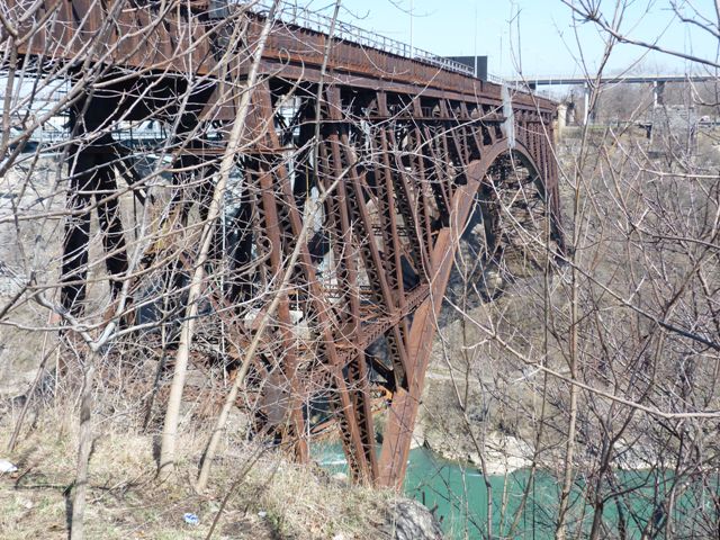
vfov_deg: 32.9
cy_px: 270
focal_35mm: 44
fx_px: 915
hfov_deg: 42.9
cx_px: 360
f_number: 4
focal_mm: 7.9
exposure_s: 1/250
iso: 80
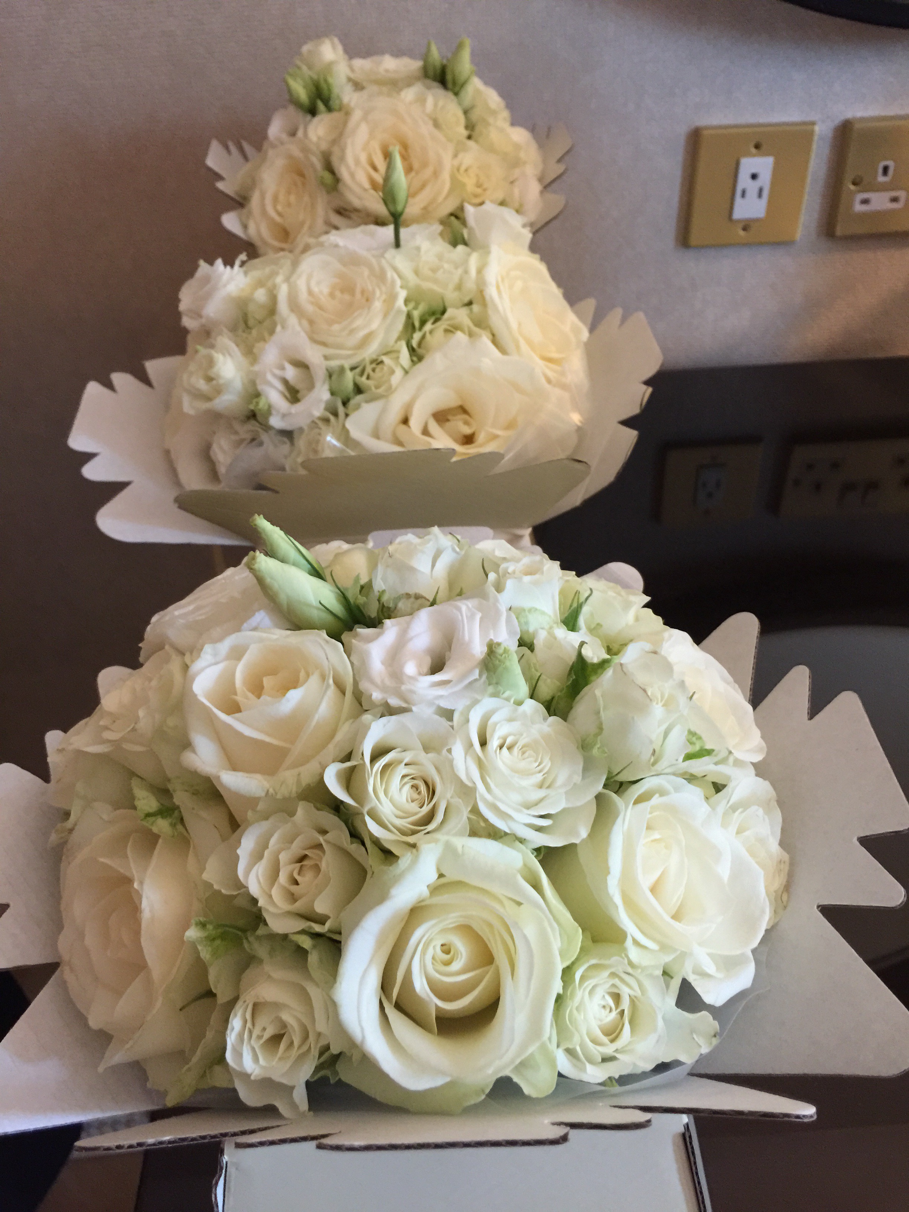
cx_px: 454
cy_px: 606
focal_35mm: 29
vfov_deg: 61.7
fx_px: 1015
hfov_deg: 48.2
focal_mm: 4.15
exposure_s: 1/15
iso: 125
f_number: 2.2
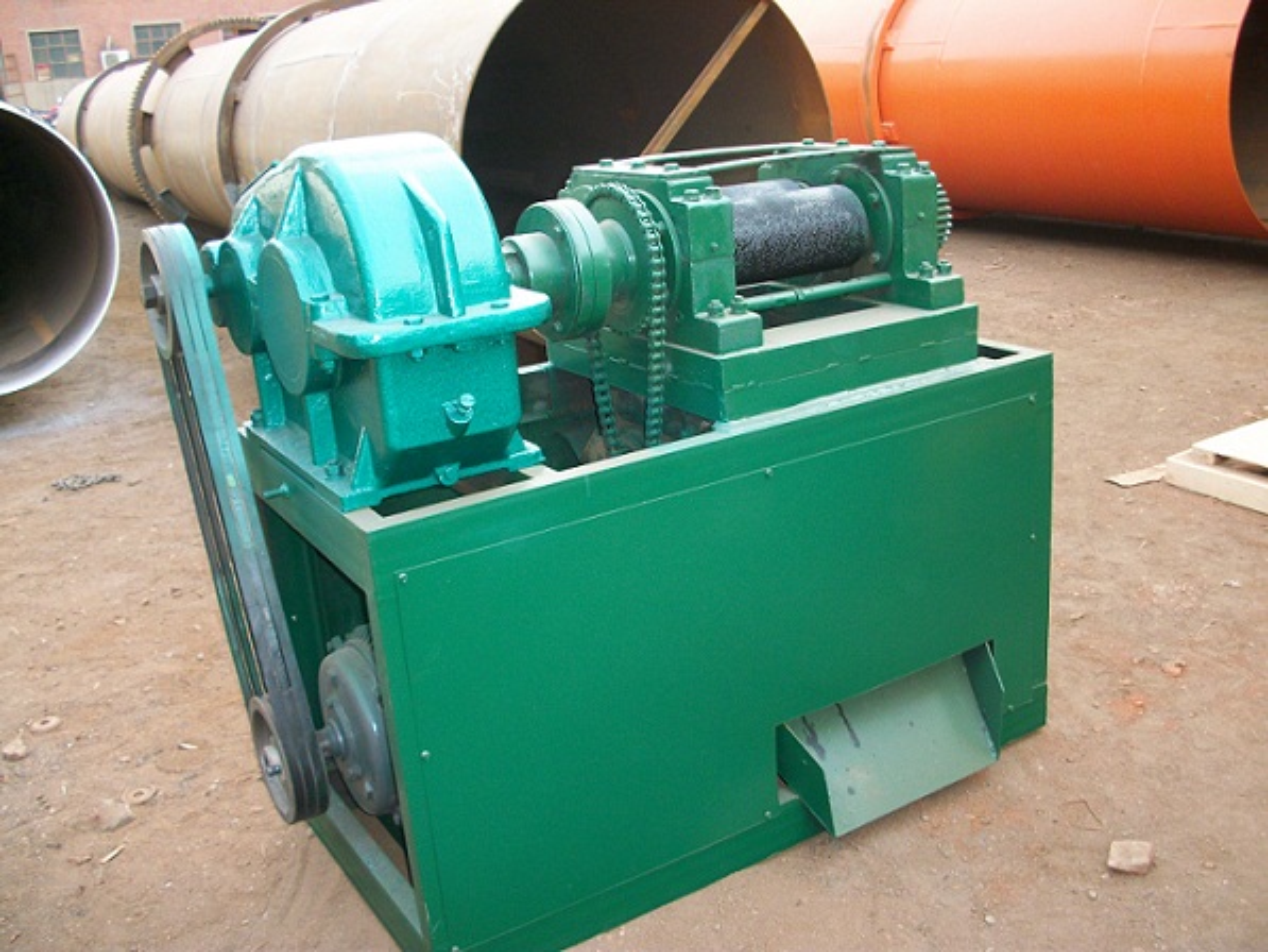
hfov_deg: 52.6
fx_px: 1282
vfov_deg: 40.7
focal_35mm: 35
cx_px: 634
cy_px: 476
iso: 160
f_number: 3.1
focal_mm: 6.3
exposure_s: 1/80
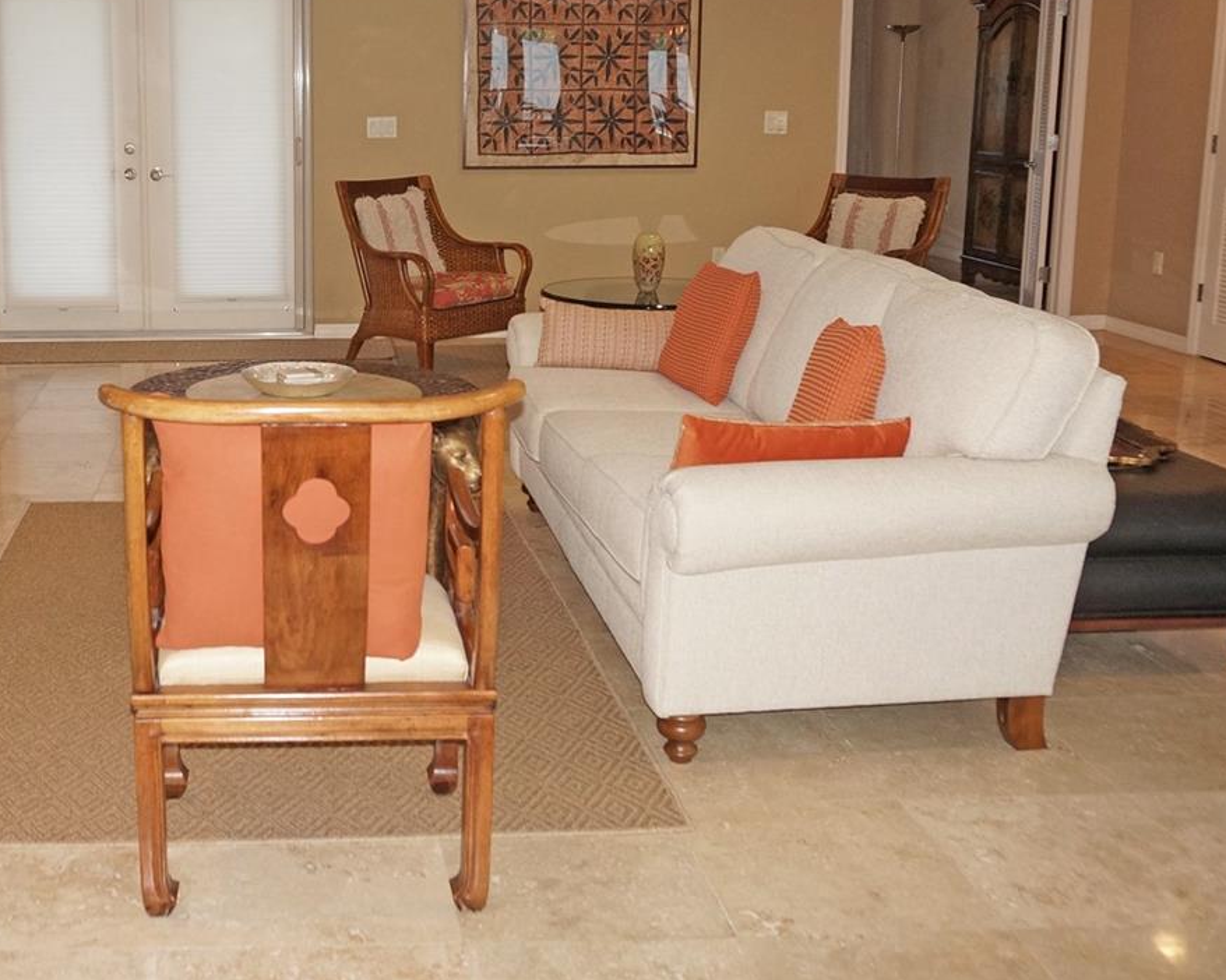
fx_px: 1487
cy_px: 342
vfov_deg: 36.2
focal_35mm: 41
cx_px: 303
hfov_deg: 43.3
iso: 640
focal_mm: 16
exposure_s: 1/160
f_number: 4
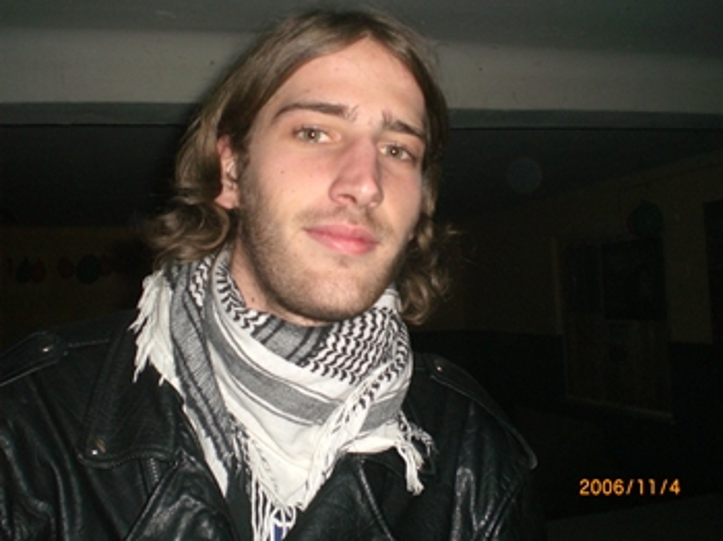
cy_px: 270
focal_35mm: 38
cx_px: 362
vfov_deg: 37.7
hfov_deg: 49.0
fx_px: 793
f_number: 3.1
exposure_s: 1/60
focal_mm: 6.3
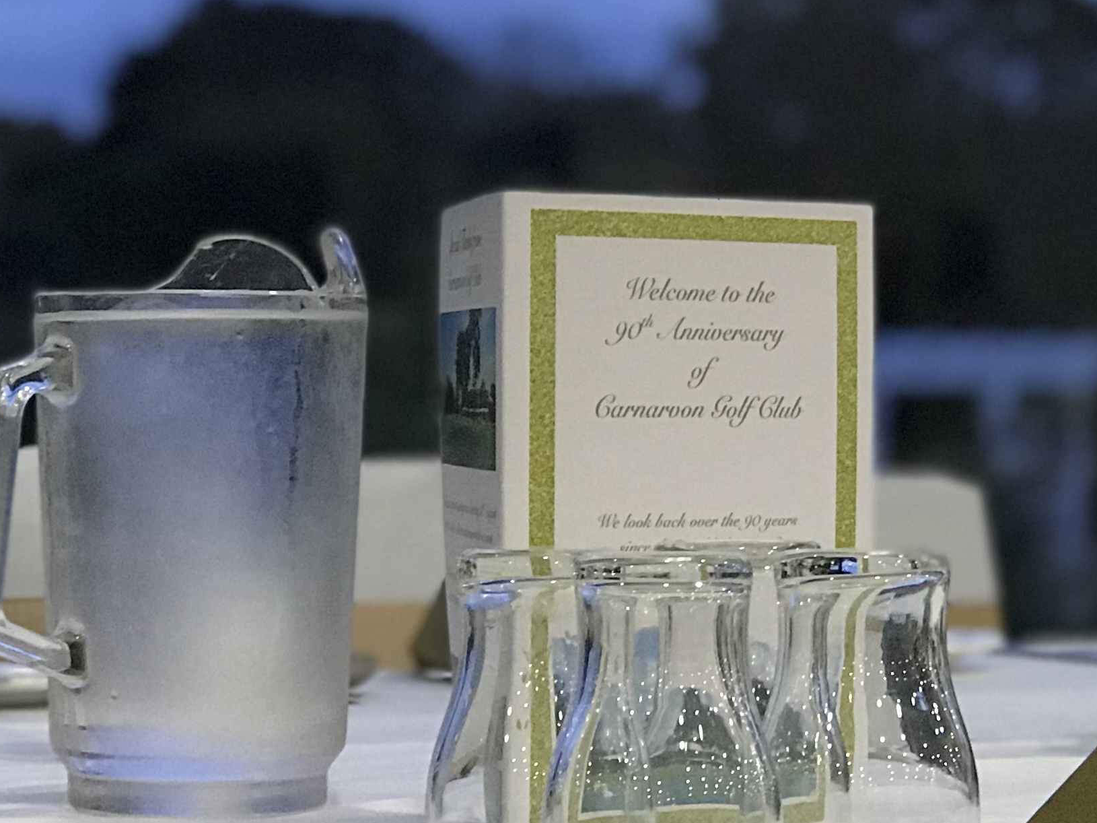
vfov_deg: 10.5
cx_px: 746
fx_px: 4468
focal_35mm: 141
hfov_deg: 14.0
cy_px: 434
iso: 160
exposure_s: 1/50
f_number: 2.8
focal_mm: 6.6
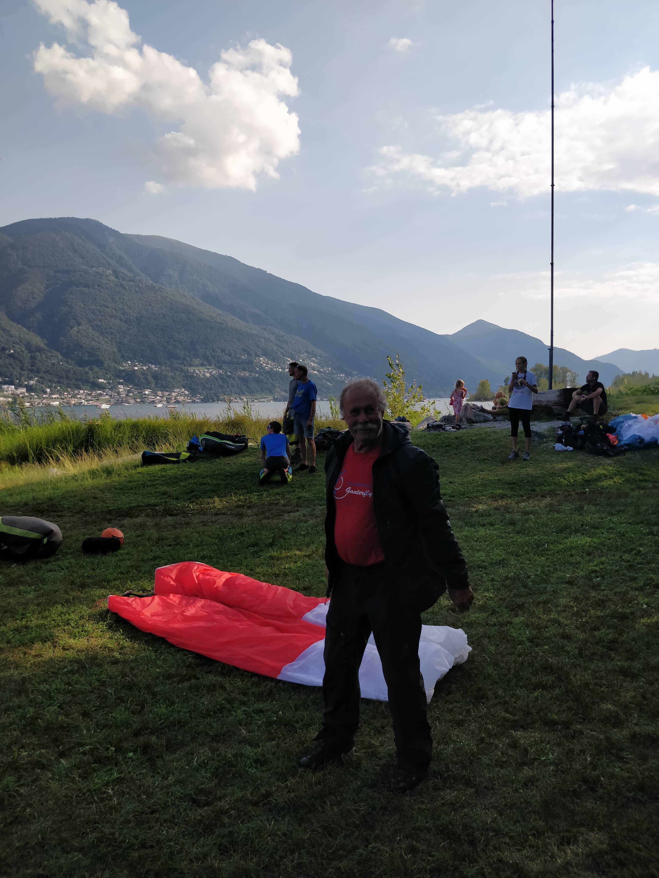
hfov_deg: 56.8
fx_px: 609
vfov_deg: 71.6
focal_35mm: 24
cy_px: 439
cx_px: 330
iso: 200
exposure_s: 1/2519
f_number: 1.7
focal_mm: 4.1
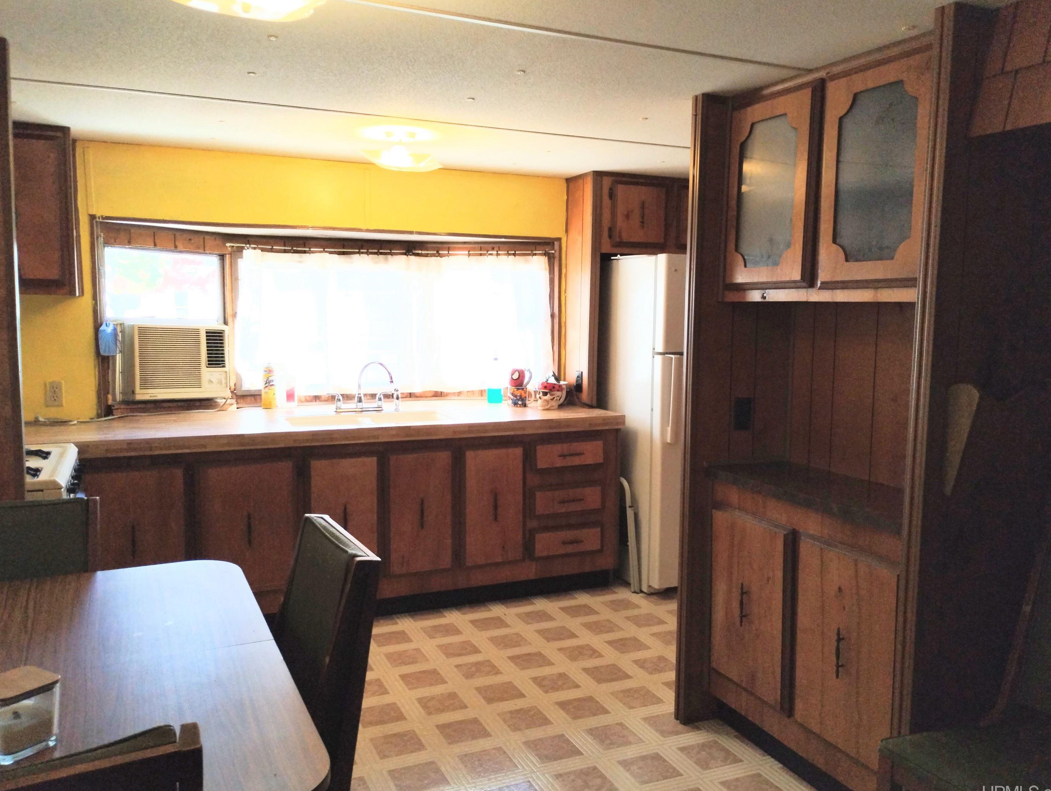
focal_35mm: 29
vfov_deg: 48.3
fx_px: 882
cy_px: 401
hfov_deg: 61.6
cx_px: 537
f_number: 1.8
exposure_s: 1/120
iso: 284
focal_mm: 4.27
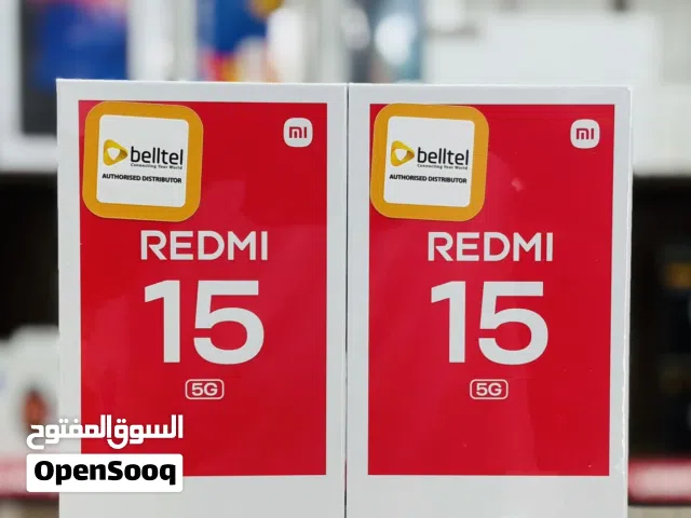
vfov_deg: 28.0
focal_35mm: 52
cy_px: 259
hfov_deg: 36.8
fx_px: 1038
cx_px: 346
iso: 50
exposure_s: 1/100
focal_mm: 5.96
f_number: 1.6
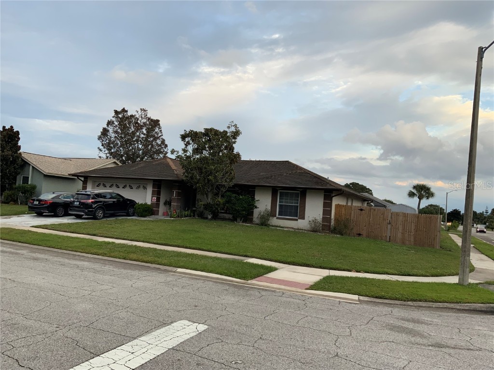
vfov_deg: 48.2
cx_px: 247
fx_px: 414
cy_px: 185
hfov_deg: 61.7
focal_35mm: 29
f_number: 1.8
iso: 16
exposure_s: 1/215
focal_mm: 3
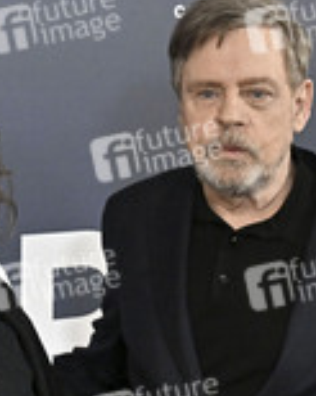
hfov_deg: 11.4
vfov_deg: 14.2
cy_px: 345
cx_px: 89
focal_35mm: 135
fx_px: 1580
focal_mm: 49
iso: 2500
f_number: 5.6
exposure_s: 1/320
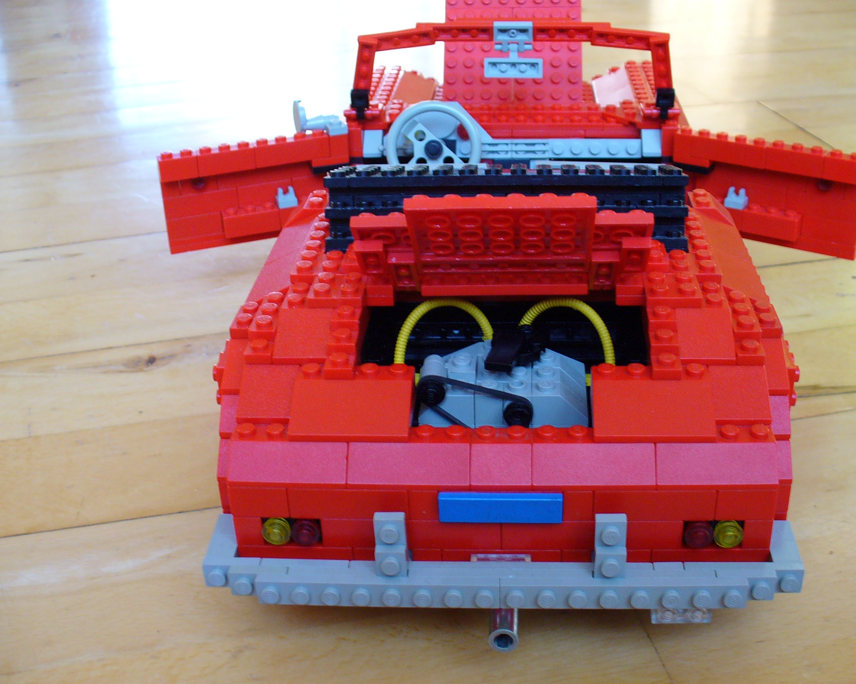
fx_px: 1089
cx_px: 491
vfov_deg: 34.9
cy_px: 352
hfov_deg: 42.8
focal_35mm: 43
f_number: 2.8
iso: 100
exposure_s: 1/30
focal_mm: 6.1
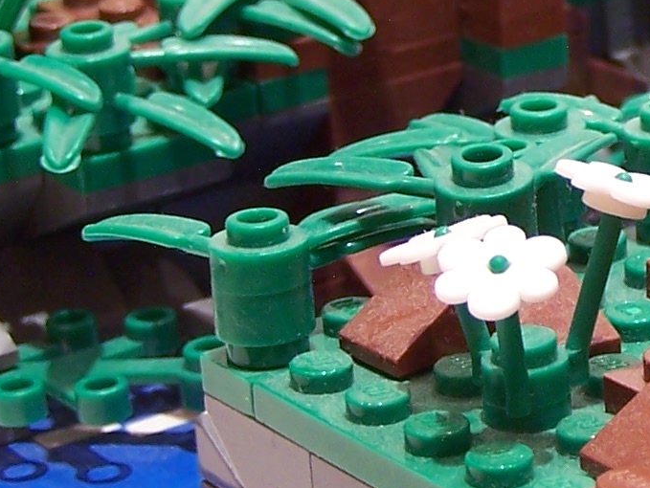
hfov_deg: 10.6
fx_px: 3419
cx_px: 885
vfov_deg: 8.1
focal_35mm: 182
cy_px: 63
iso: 80
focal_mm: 8
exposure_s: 1/3
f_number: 3
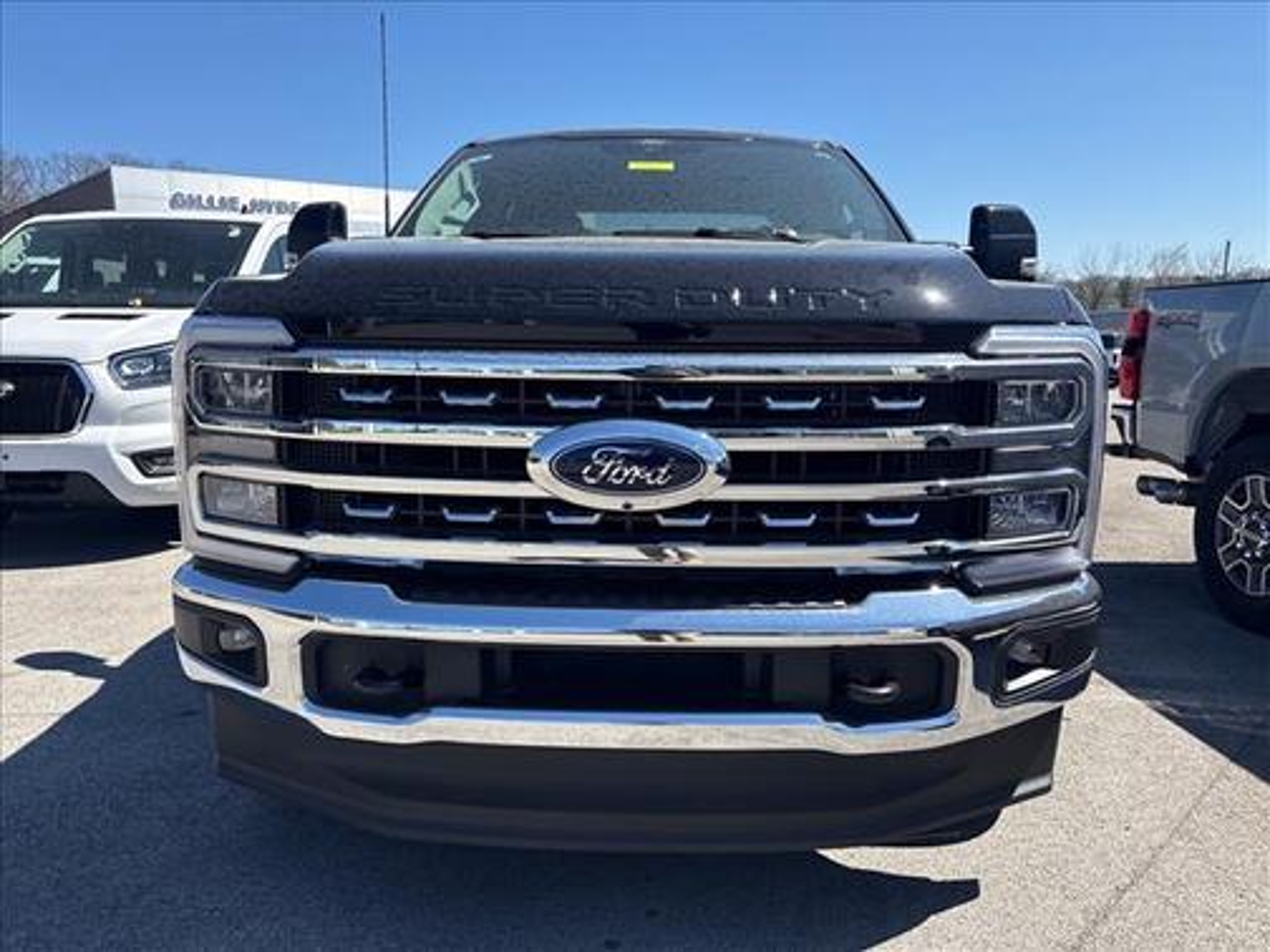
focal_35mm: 26
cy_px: 476
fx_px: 954
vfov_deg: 53.1
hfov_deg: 67.3
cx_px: 635
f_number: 1.6
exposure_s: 1/2865
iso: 64
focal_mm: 5.96
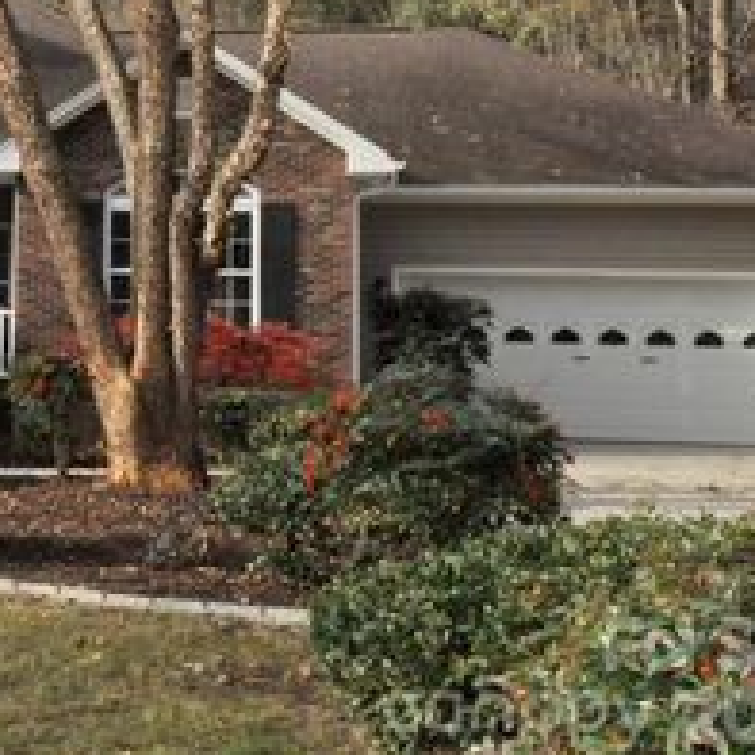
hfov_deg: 23.1
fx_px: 1752
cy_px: 157
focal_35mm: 71
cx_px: -46
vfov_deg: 24.0
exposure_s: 1/200
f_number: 29
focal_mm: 22
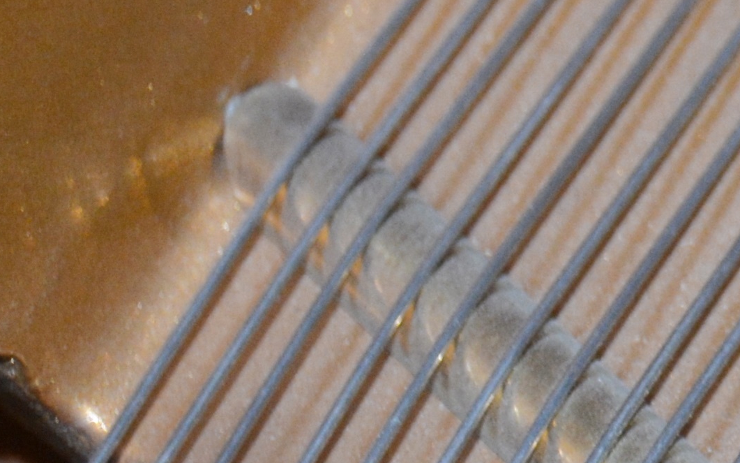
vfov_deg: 4.4
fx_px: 5929
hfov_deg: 6.7
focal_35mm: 294
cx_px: 1805
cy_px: -437
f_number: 4.5
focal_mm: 34
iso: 560
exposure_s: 1/60
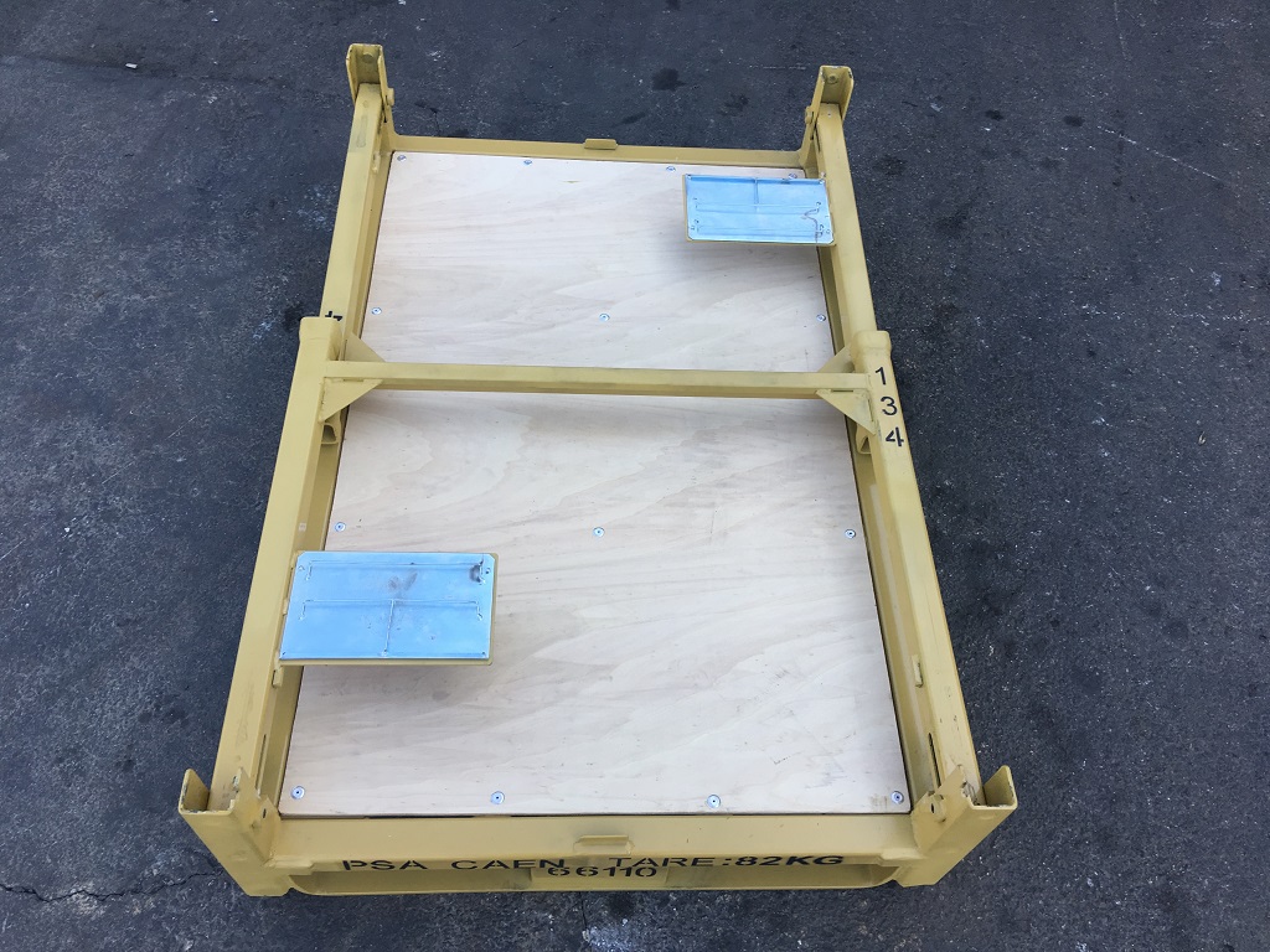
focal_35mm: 29
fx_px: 1064
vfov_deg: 48.2
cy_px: 476
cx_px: 635
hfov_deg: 61.7
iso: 25
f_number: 2.2
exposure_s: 1/167
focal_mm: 4.15
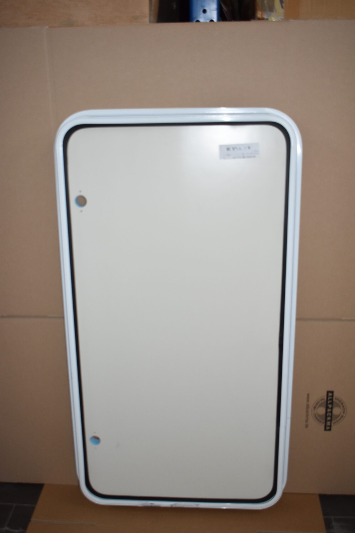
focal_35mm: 34
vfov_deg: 55.1
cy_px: 266
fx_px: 510
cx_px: 178
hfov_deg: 38.4
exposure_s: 1/160
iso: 800
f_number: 3.8
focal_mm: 23
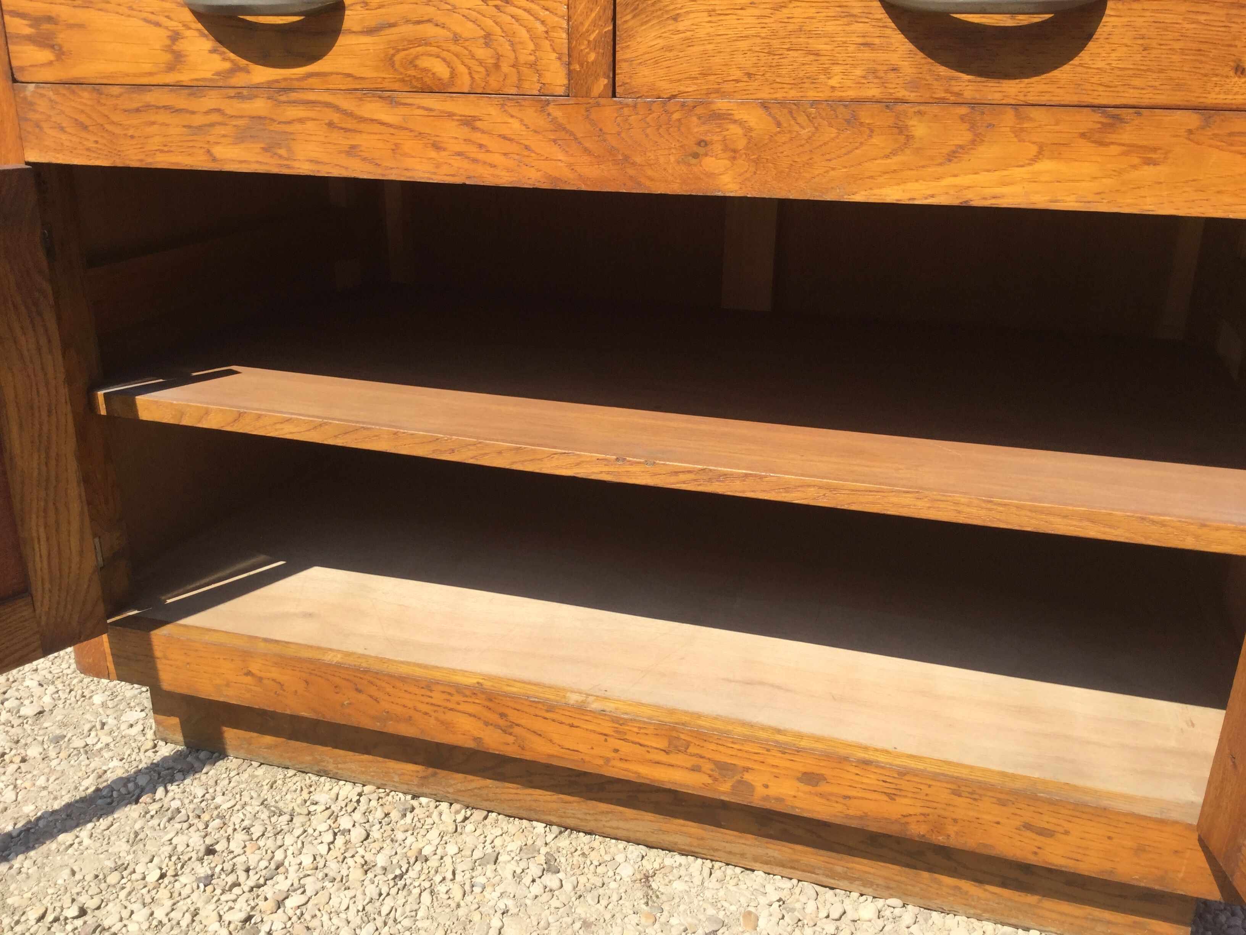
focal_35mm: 31
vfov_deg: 45.4
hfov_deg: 58.4
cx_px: 623
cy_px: 468
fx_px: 1116
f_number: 2.4
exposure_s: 1/916
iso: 25
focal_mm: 3.3
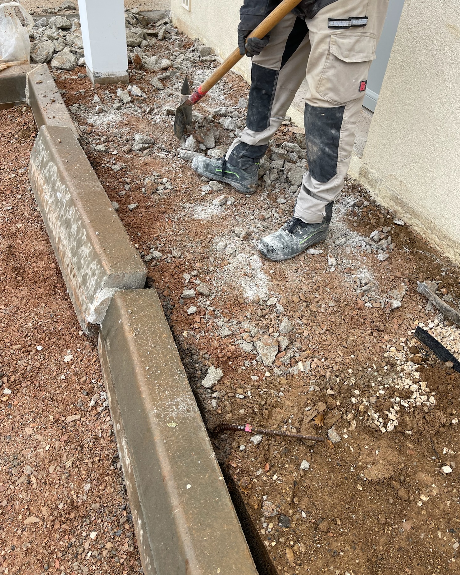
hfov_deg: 53.2
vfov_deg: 64.0
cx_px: 233
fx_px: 459
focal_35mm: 27
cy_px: 263
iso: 32
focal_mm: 5.1
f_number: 1.6
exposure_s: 1/382
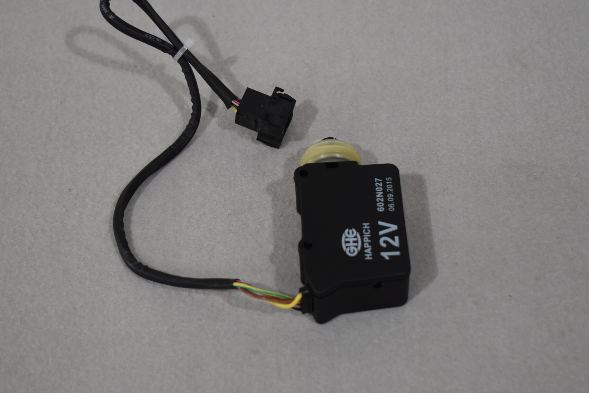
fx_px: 1236
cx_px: 288
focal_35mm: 76
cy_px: 177
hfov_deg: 26.8
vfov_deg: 18.0
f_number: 5
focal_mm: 45
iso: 720
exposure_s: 1/250
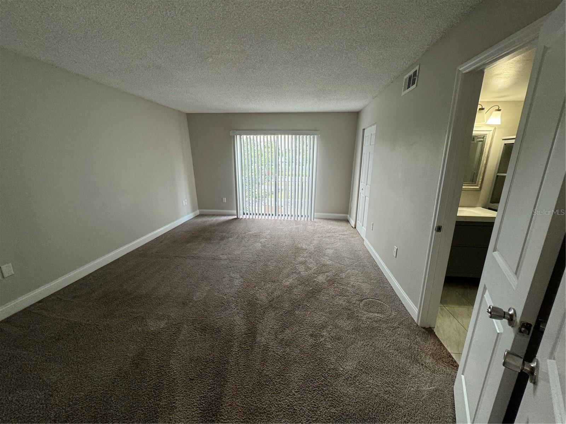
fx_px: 229
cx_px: 283
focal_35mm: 14
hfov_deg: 102.1
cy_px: 212
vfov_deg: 85.7
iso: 160
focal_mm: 2.22
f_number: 2.2
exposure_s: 1/120
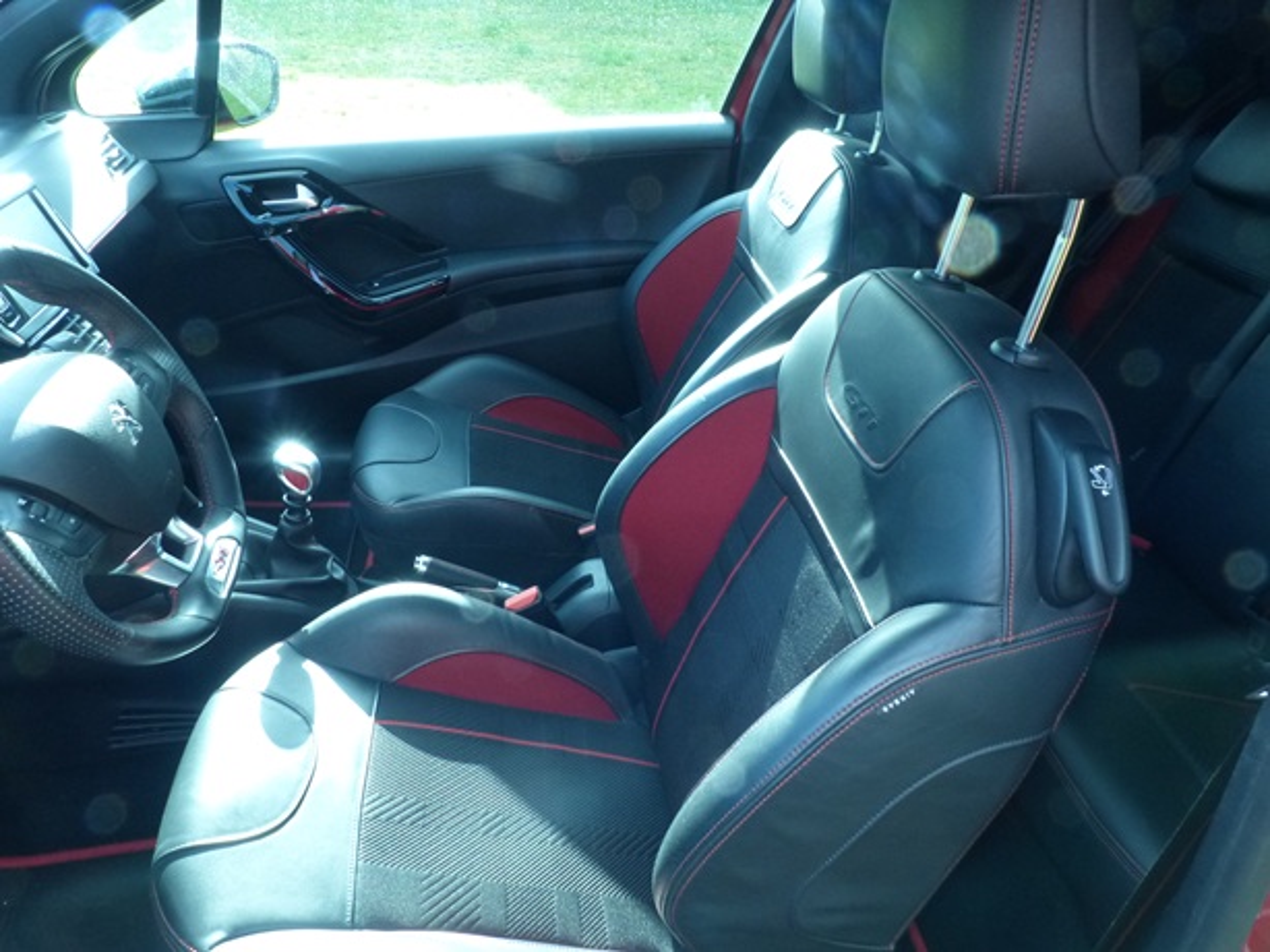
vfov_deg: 54.8
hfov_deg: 69.4
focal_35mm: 25
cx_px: 635
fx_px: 917
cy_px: 476
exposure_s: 1/60
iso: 320
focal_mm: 4.5
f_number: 5.6
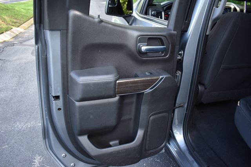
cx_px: 126
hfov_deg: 59.5
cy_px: 84
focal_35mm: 32
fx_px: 220
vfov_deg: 41.7
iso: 720
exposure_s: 1/250
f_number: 3.8
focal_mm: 21
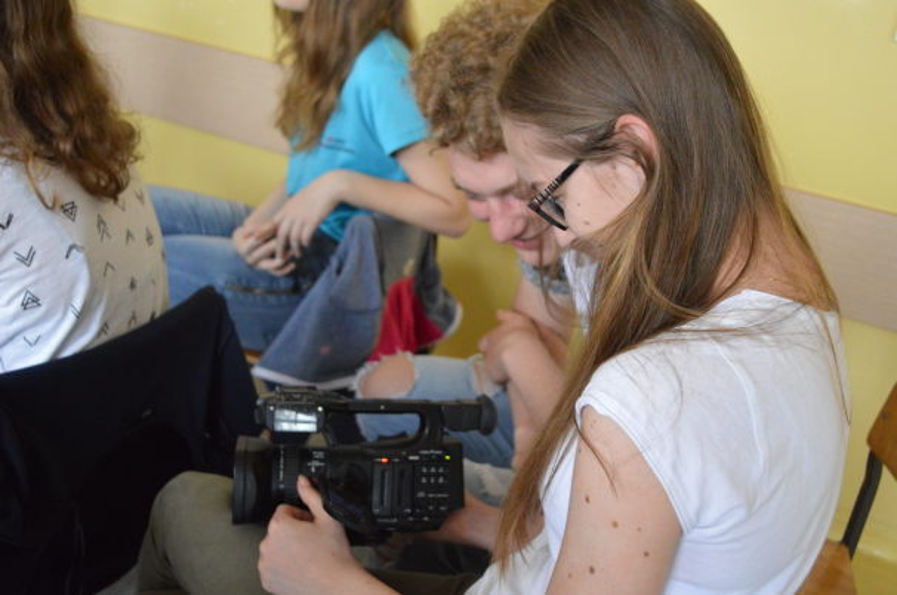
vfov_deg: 34.1
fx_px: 970
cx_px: 448
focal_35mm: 39
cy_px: 298
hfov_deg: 49.6
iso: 3200
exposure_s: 1/500
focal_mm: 26
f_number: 4.2
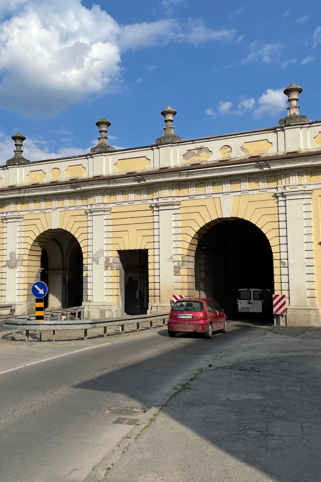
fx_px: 495
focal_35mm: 37
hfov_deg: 35.7
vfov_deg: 51.9
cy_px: 241
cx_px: 116
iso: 32
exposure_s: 1/5291
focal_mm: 4.2
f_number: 1.6
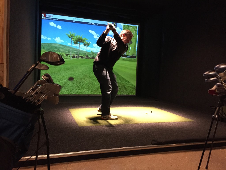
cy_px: 85
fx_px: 189
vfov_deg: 48.2
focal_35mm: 29
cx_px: 113
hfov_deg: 61.7
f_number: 2.2
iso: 250
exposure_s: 1/30
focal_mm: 4.15
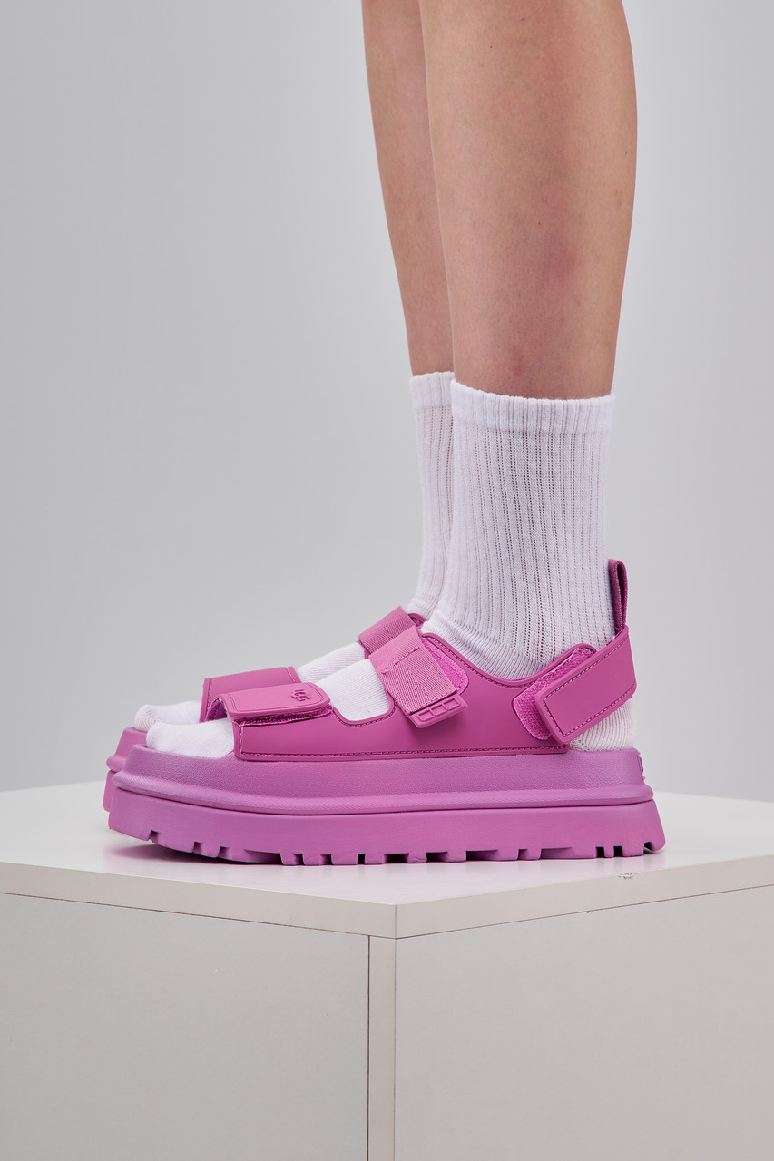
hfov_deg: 8.7
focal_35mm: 157
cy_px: 580
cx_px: 387
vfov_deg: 13.1
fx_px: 5064
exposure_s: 1/160
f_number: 9
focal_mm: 105
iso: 100
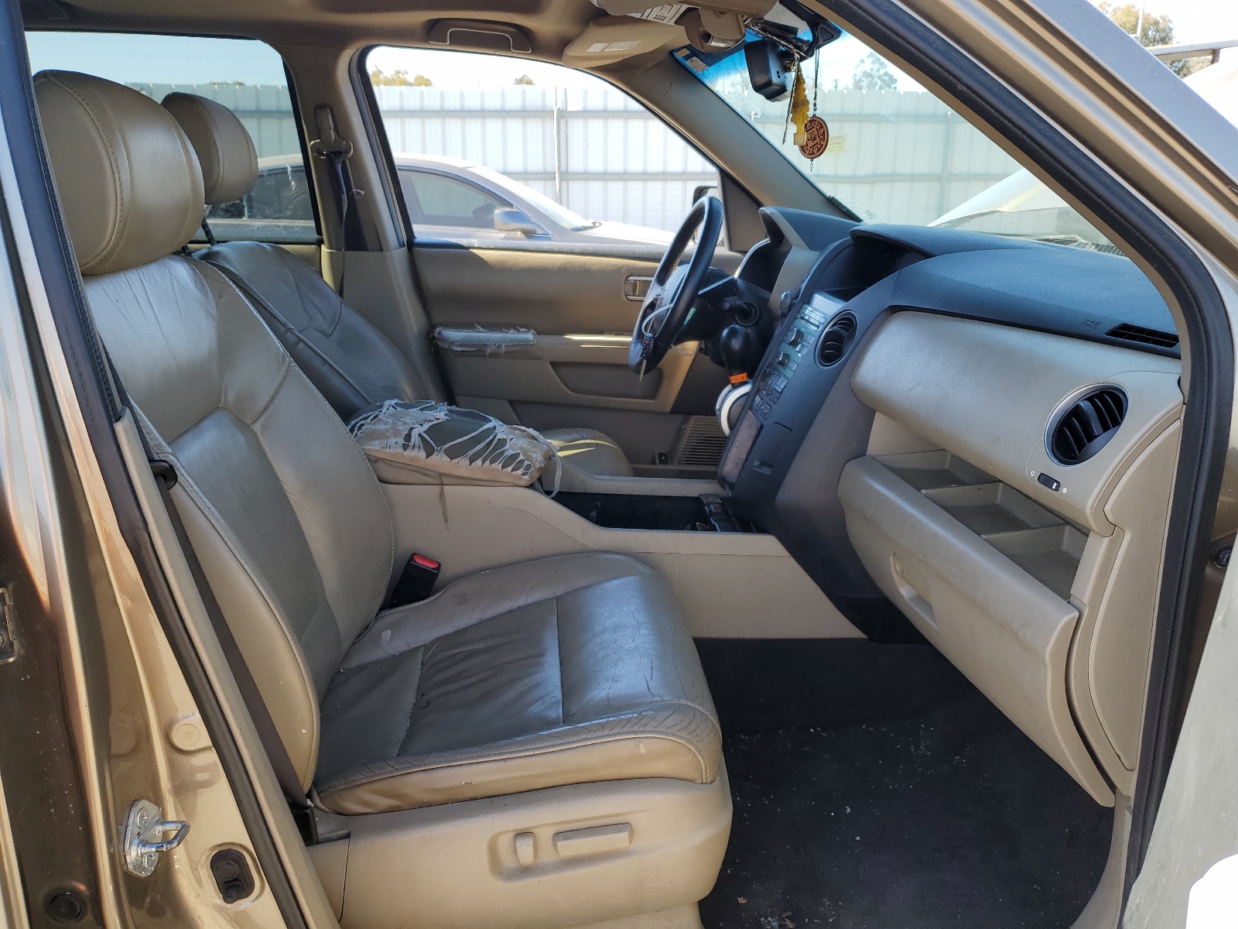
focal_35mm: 26
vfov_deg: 53.1
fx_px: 930
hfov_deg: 67.3
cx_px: 619
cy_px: 464
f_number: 1.5
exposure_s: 1/435
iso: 50
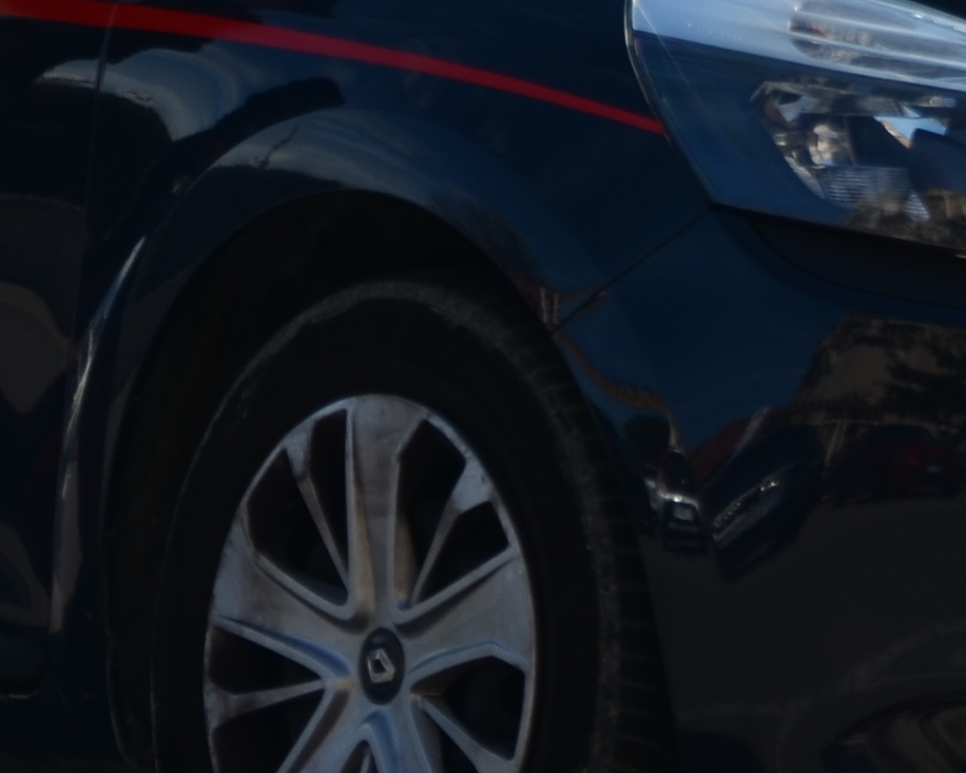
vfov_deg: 1.9
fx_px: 22689
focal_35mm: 794
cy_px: -398
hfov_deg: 2.4
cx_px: 278
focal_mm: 105
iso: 100
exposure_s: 1/400
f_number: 5.6
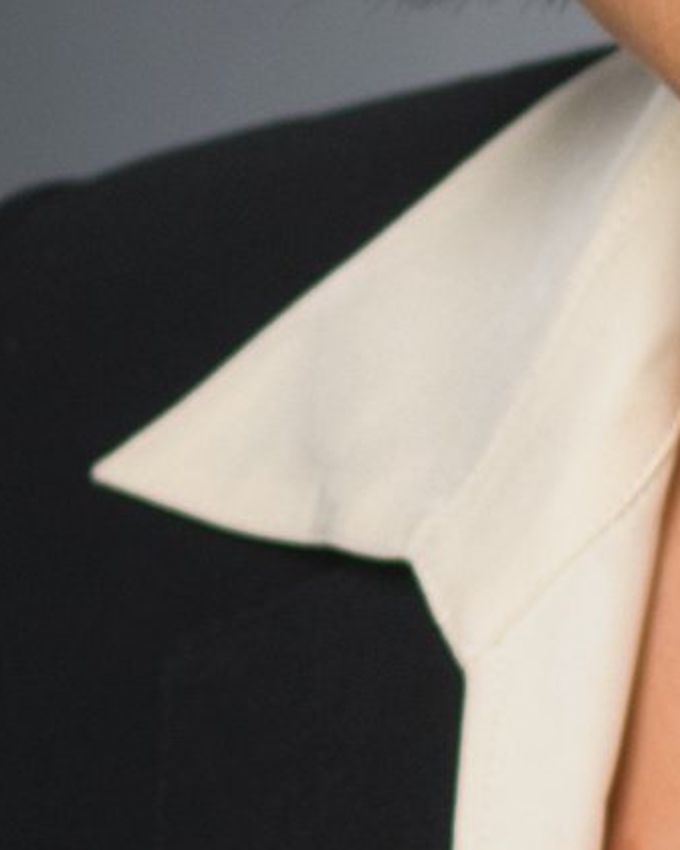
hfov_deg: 2.6
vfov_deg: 3.2
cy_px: -123
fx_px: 15139
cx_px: 1039
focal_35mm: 602
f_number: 5.6
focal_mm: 100
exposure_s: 1/100
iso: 200
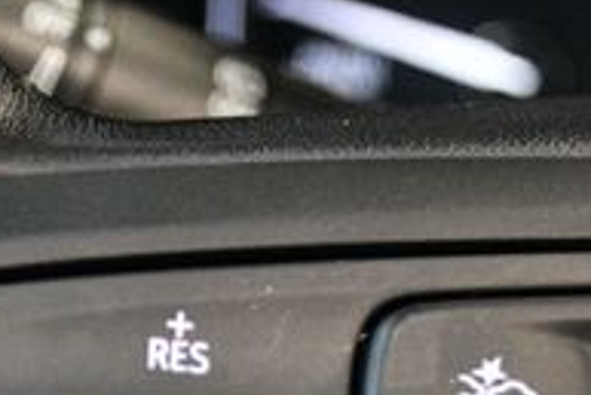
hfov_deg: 12.9
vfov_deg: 8.5
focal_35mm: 159
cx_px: 156
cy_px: 545
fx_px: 2612
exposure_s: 1/60
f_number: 4.8
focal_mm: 32
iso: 4000
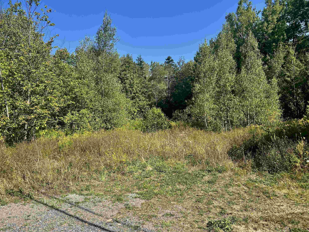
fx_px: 241
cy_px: 113
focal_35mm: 27
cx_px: 149
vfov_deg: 51.4
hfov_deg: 65.3
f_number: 1.5
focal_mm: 5.7
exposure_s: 1/2353
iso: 50
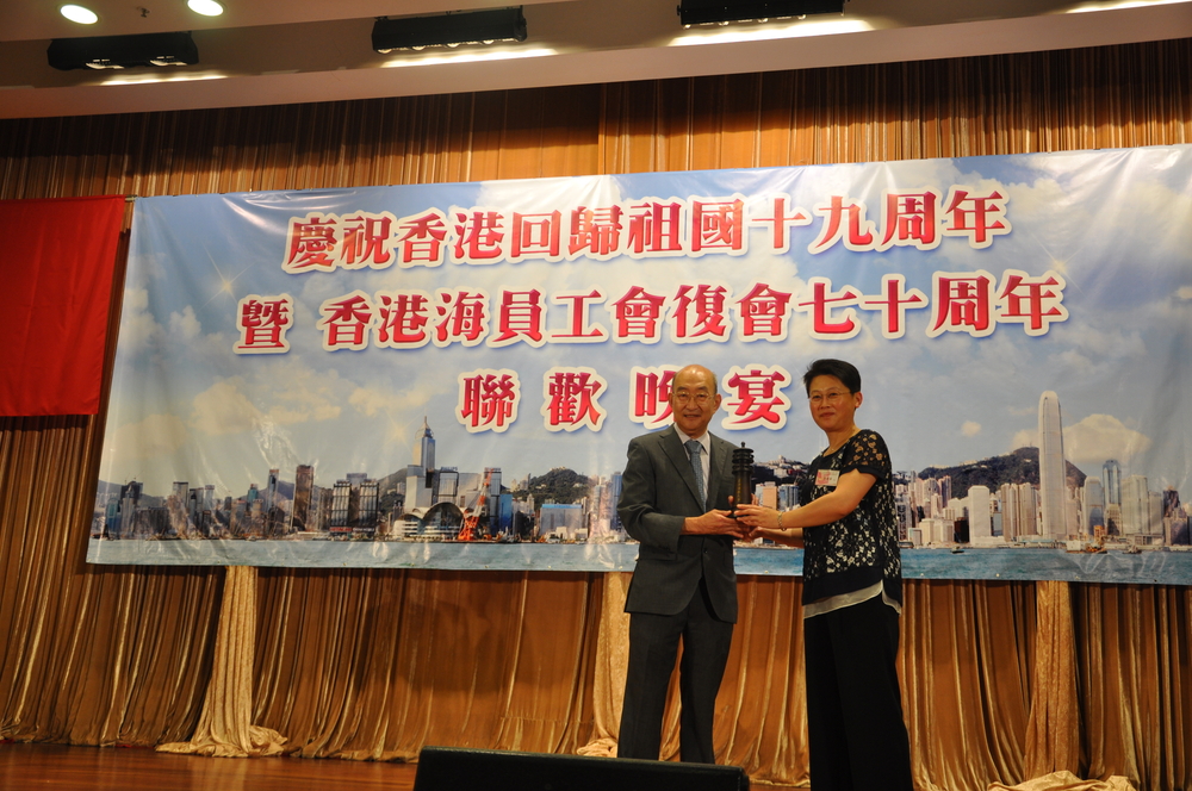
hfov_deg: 49.6
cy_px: 396
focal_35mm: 39
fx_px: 1290
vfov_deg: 34.1
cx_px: 596
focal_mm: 26
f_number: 4.5
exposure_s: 1/80
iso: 400
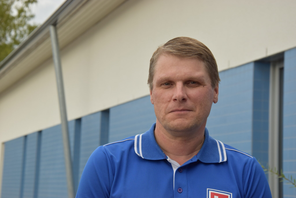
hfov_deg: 20.6
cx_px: 148
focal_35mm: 99
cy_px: 99
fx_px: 814
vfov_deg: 13.8
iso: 400
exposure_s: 1/250
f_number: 8
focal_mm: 66
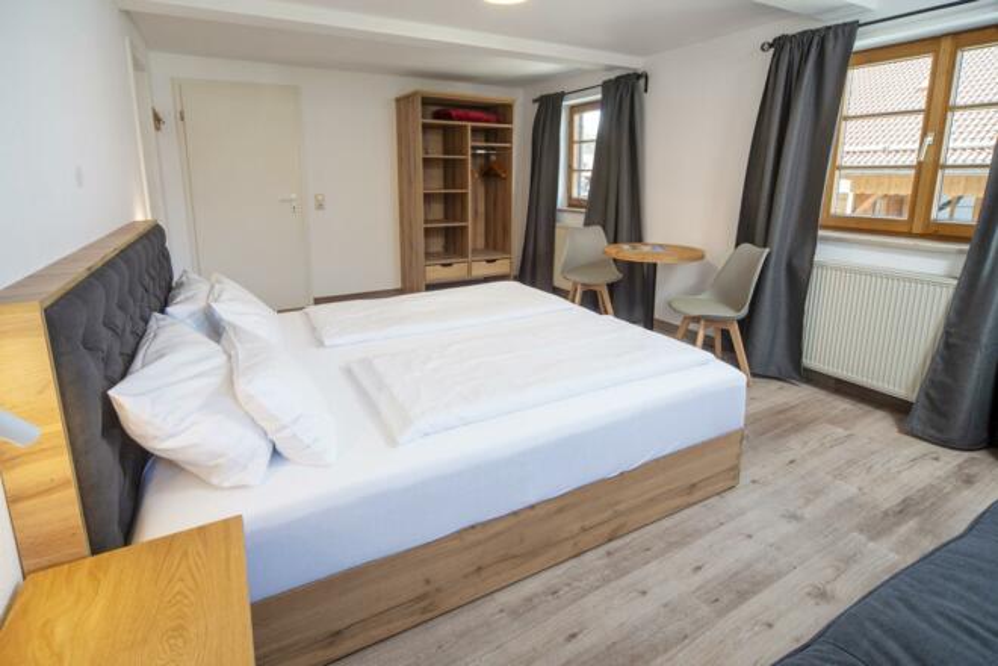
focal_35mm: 18
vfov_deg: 67.4
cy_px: 333
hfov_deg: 90.0
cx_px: 499
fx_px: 499
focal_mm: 18
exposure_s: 1/8
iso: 200
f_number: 11
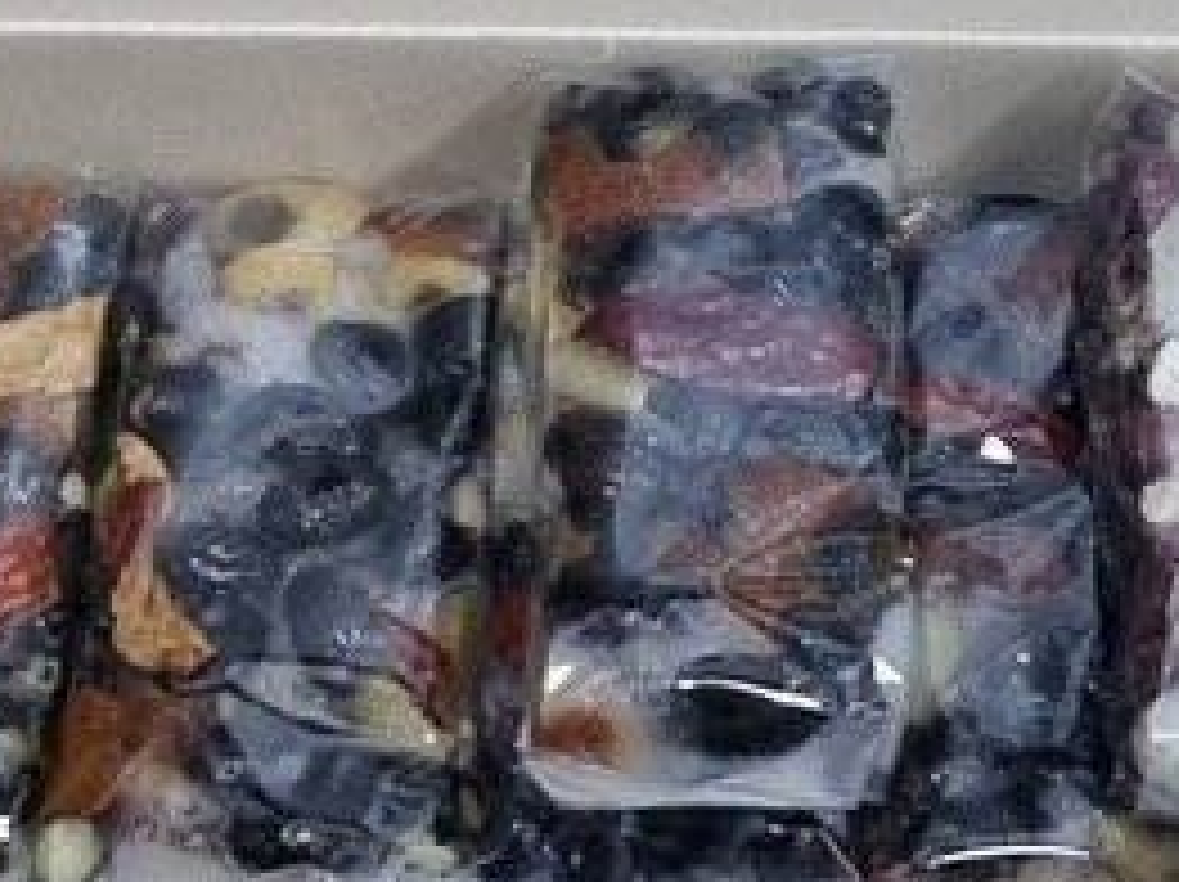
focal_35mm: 139
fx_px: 4730
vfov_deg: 10.6
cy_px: 184
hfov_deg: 13.9
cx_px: 1287
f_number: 1.8
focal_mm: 5.4
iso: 250
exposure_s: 1/120
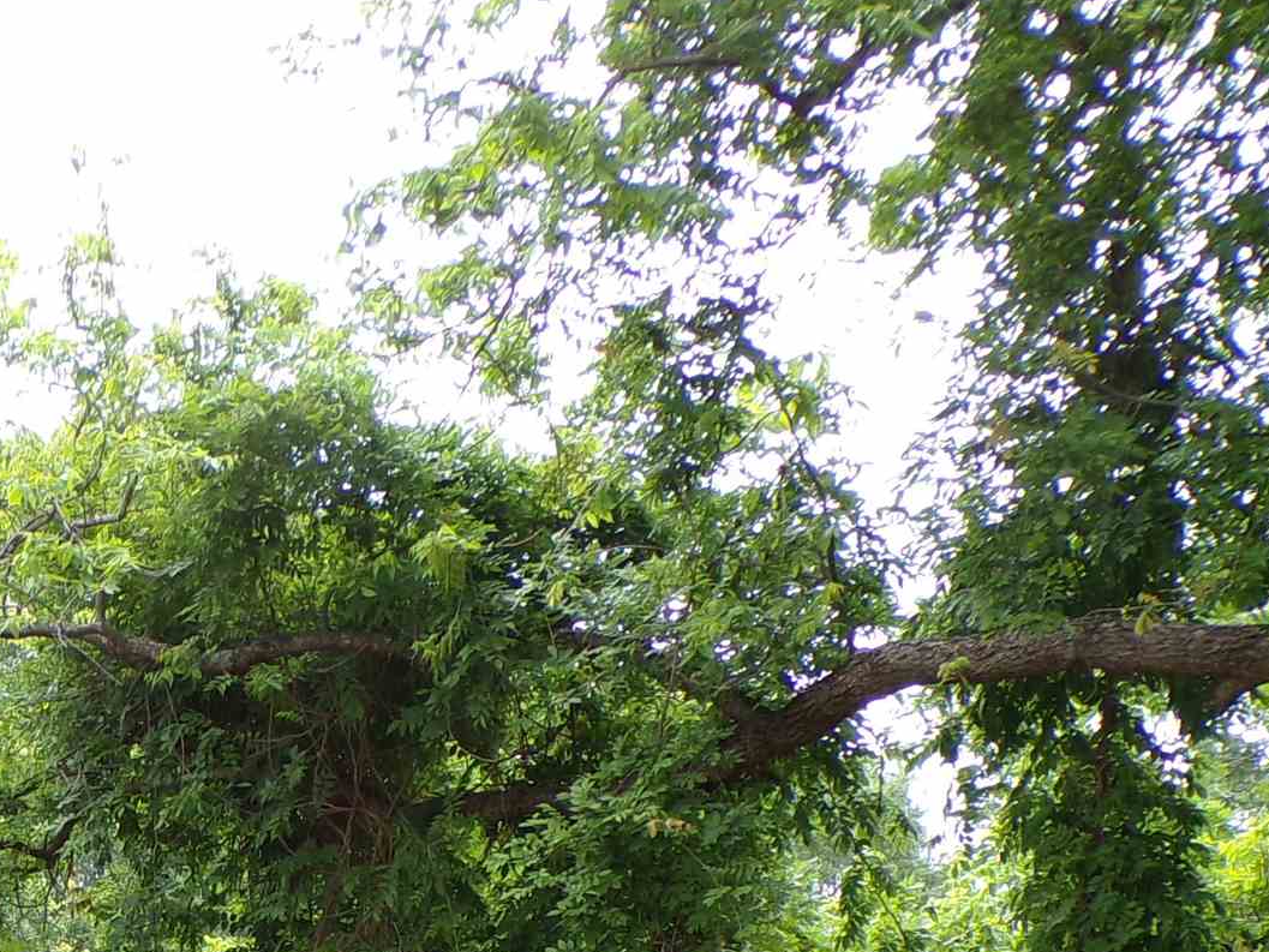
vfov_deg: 15.1
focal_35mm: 93
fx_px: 3410
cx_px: 298
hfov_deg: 20.9
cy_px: 1277
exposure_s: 1/70
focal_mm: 5.8
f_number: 3.2
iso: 100
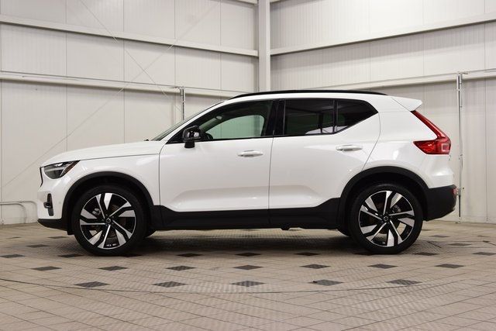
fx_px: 723
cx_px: 248
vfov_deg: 25.8
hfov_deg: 37.8
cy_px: 166
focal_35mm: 52
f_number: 7.1
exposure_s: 1/30
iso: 500
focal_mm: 35
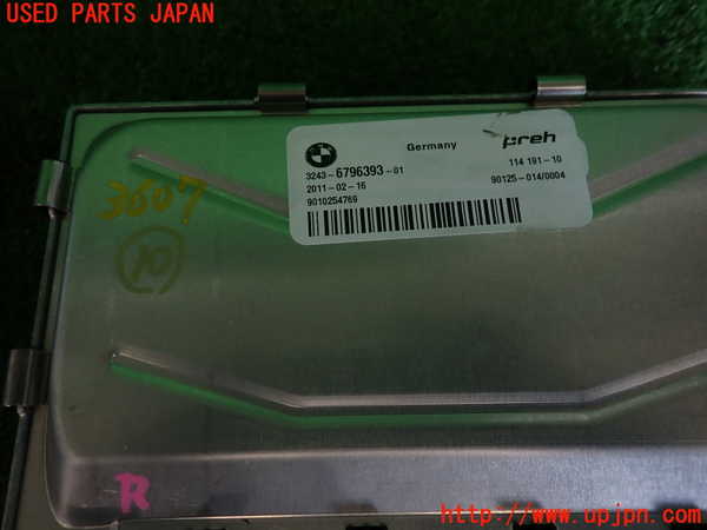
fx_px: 511
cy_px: 265
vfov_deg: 54.9
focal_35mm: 25
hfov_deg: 69.4
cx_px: 354
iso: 100
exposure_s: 1/80
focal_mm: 4.5
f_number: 2
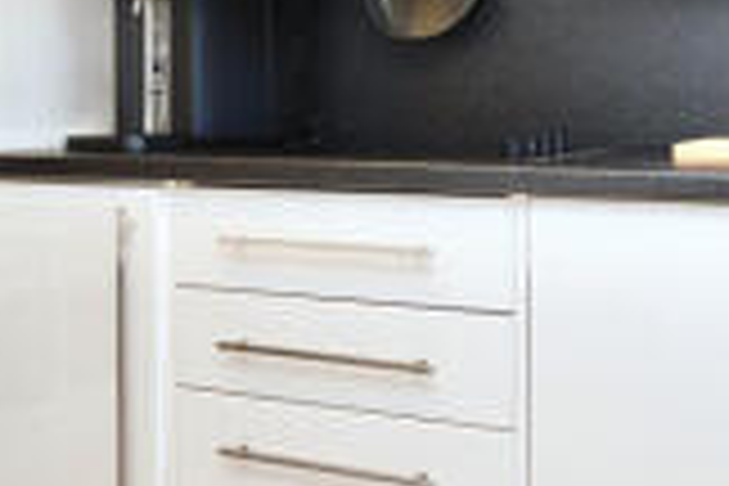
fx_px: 891
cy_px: 101
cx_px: 562
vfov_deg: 29.8
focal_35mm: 44
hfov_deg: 42.9
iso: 360
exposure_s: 1/60
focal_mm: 10
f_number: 4
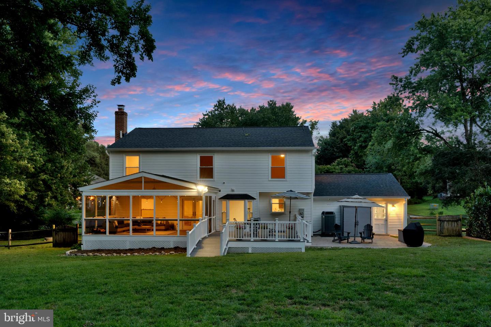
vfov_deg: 46.4
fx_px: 382
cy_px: 164
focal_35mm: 28
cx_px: 246
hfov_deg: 65.5
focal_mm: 28
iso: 1250
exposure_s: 1/3
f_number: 9
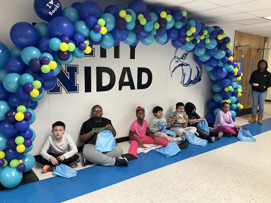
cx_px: 136
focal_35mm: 29
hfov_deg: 61.7
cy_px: 102
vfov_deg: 48.2
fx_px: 227
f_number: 1.8
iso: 100
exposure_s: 1/60
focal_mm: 3
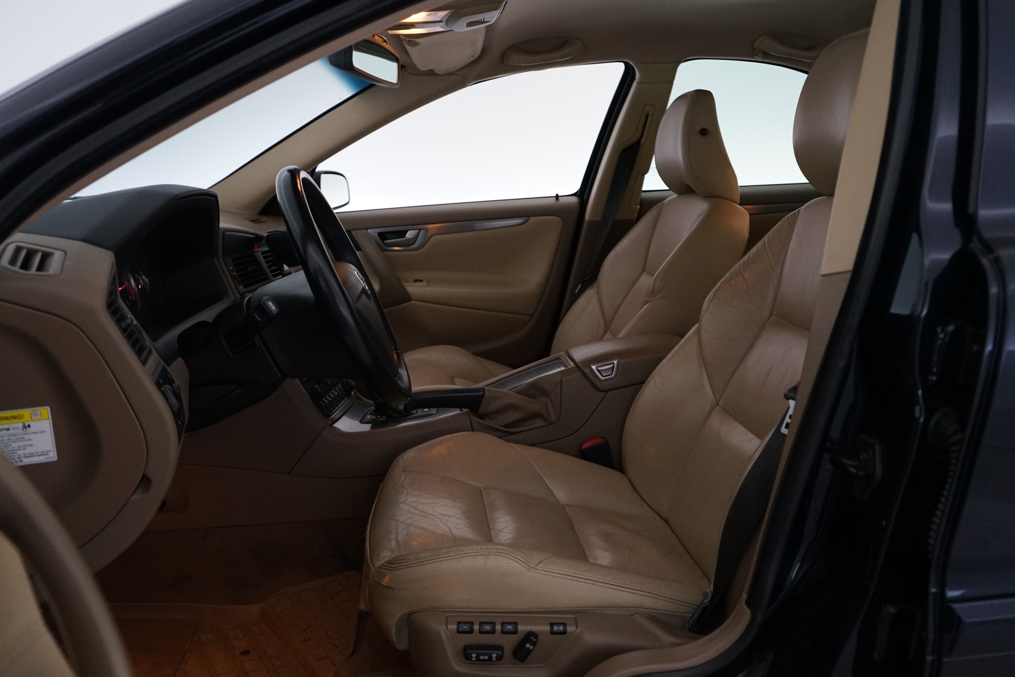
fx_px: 789
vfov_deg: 46.4
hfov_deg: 65.5
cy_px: 338
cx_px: 508
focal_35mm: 28
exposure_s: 1/100
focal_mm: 28
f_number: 3.5
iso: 2000
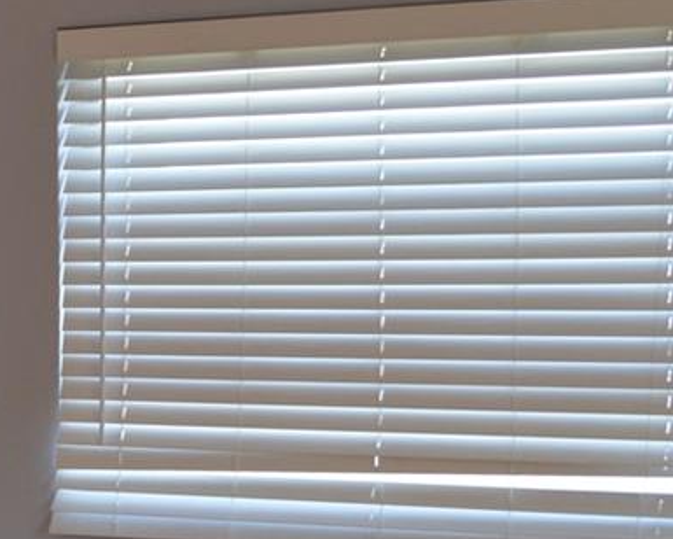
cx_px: -413
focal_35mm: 111
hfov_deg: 15.6
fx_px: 2210
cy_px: 393
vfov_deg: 13.8
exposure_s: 1/60
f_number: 3.5
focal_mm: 19
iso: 400
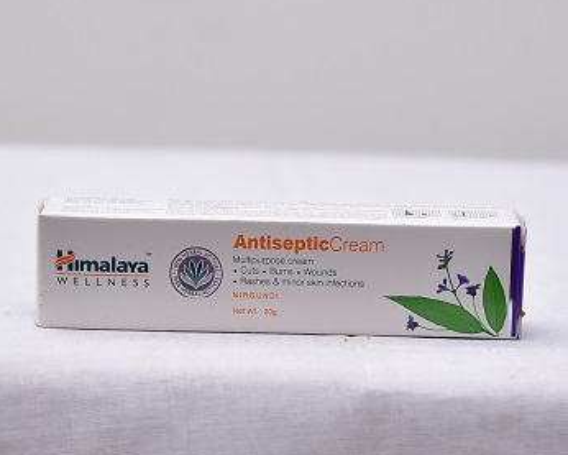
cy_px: 317
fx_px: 1581
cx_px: 282
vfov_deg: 16.3
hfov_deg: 20.4
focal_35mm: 94
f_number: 4
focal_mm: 66
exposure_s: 1/160
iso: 1250
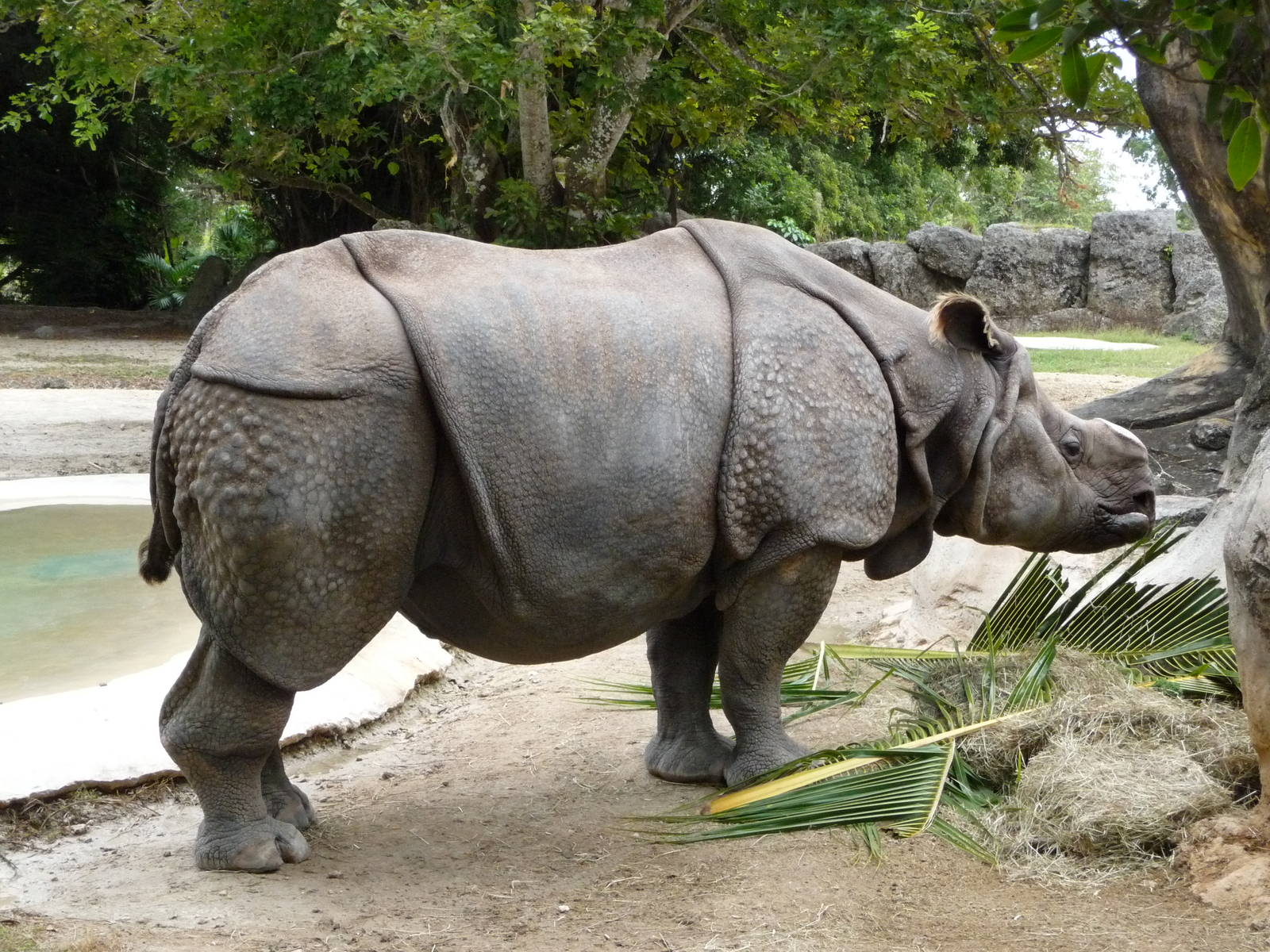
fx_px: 2642
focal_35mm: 72
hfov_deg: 27.0
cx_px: 635
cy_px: 476
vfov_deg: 20.4
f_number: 4.6
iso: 400
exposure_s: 1/250
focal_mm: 12.2
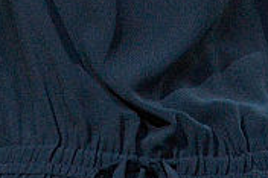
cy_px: -208
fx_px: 7356
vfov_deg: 1.4
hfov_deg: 2.1
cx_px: 43
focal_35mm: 989
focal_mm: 170
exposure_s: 1/1000
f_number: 3.5
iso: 3200
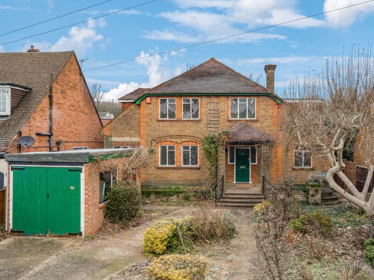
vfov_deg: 48.2
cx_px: 217
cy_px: 139
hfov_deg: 61.3
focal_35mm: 29
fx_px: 313
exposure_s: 1/200
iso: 320
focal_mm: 24
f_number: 5.6
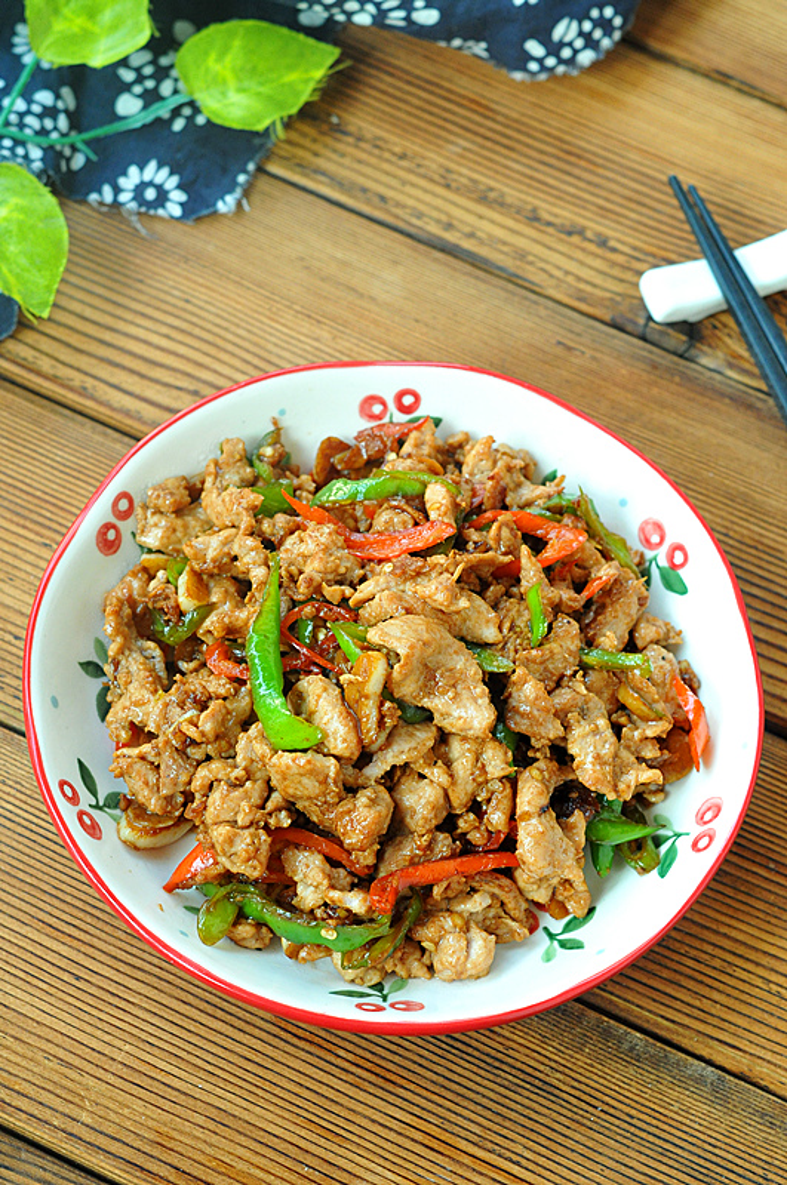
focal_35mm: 75
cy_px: 592
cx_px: 394
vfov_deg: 27.0
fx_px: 2467
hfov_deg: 18.1
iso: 800
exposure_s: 1/30
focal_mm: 50
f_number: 5
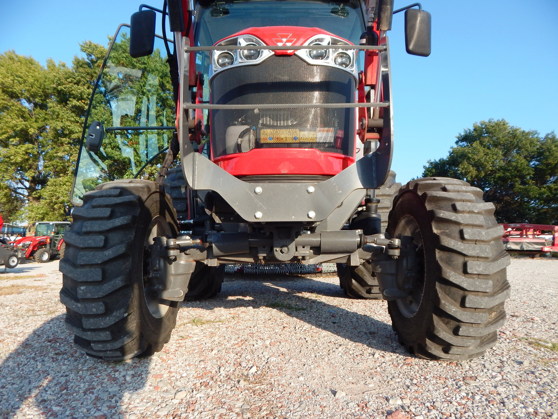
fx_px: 355
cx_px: 279
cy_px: 210
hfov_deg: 76.4
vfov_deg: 61.1
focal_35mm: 22
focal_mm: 4
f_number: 3
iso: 125
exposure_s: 1/800
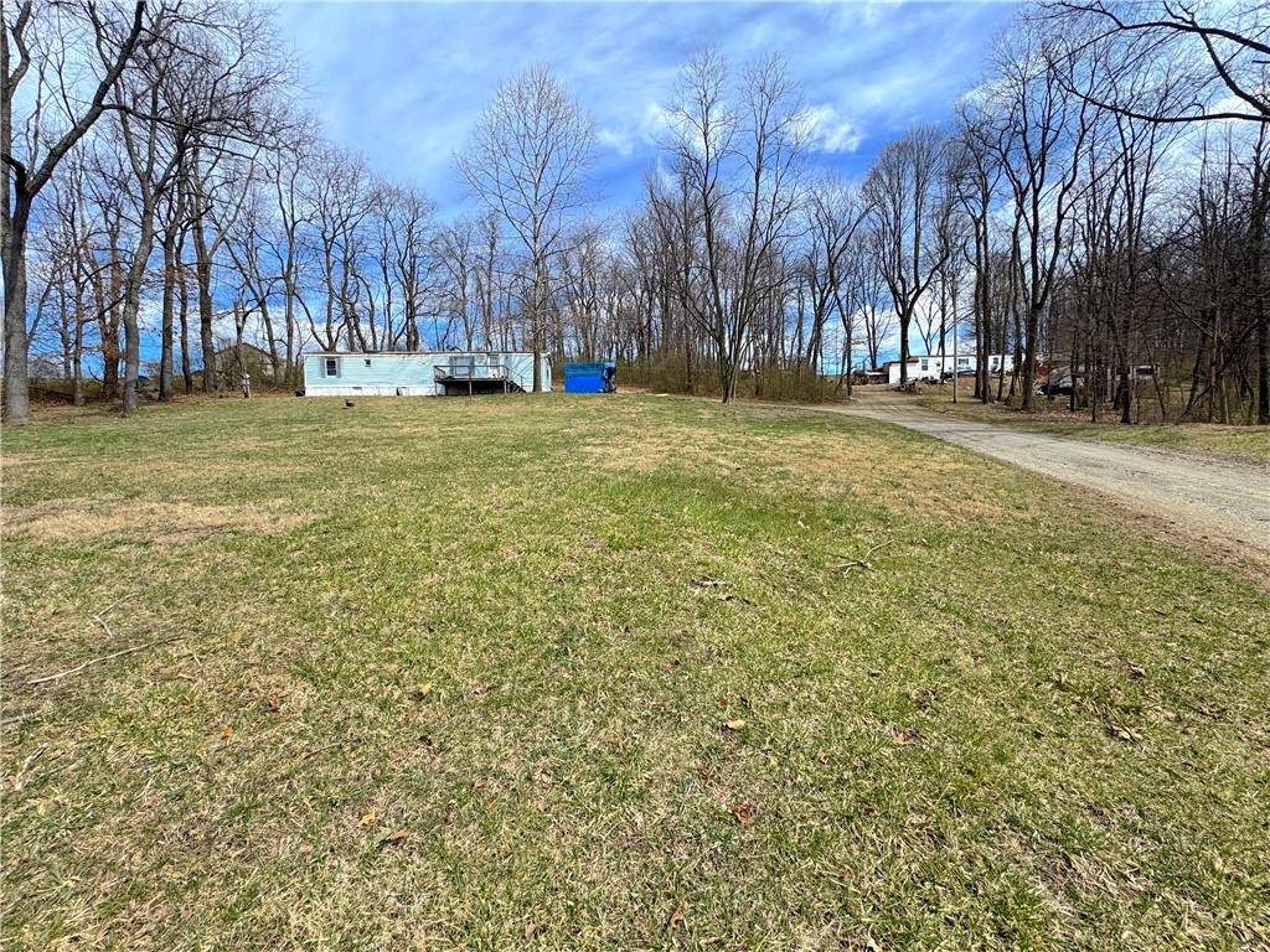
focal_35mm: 14
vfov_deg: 85.7
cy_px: 476
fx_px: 514
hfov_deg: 102.1
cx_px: 635
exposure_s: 1/1323
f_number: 2.2
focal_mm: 2.22
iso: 50
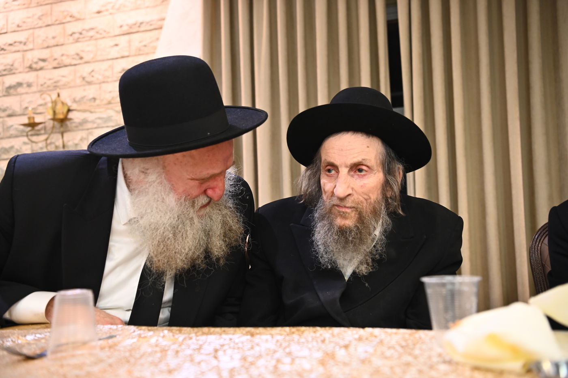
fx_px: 599
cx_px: 284
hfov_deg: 50.7
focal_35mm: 38
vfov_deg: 35.0
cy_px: 189
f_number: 3.5
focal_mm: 38
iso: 2000
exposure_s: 1/125
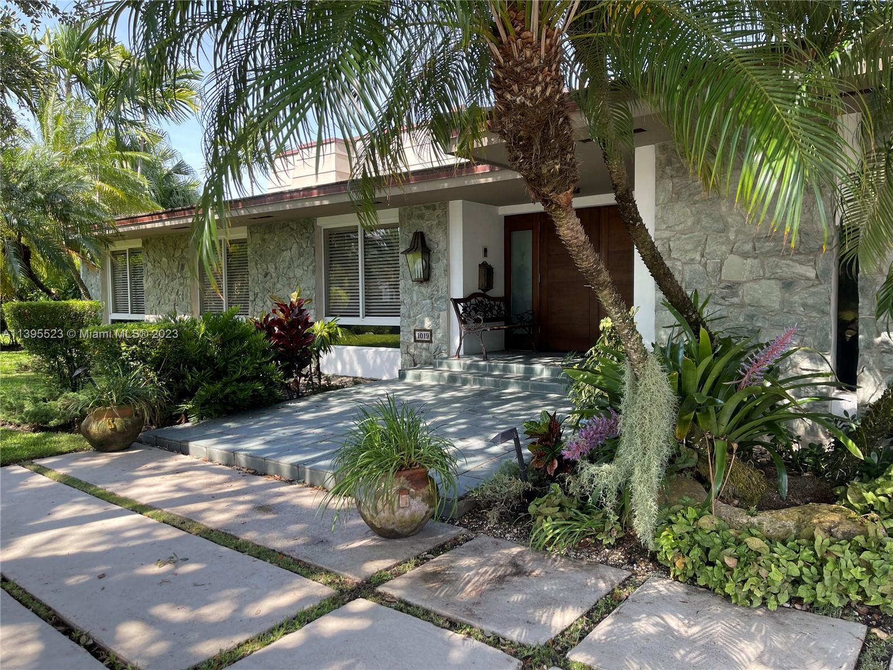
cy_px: 335
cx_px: 446
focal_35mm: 26
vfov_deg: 53.1
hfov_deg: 67.3
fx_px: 671
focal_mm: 5.1
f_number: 1.6
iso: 32
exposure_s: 1/387
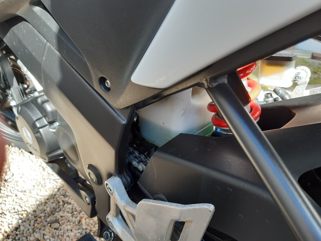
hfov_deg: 67.3
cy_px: 120
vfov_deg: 53.1
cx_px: 160
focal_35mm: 26
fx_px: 241
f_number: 1.7
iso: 50
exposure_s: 1/100
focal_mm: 3.92
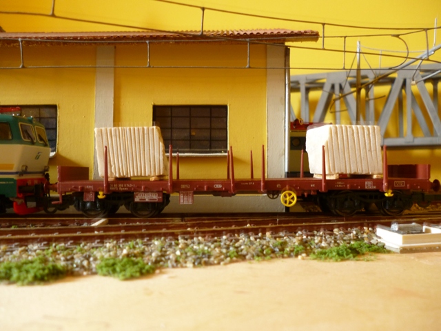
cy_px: 166
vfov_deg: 49.7
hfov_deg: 63.4
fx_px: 357
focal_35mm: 28
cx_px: 220
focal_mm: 5
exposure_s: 1/4
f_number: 3.1
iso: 200
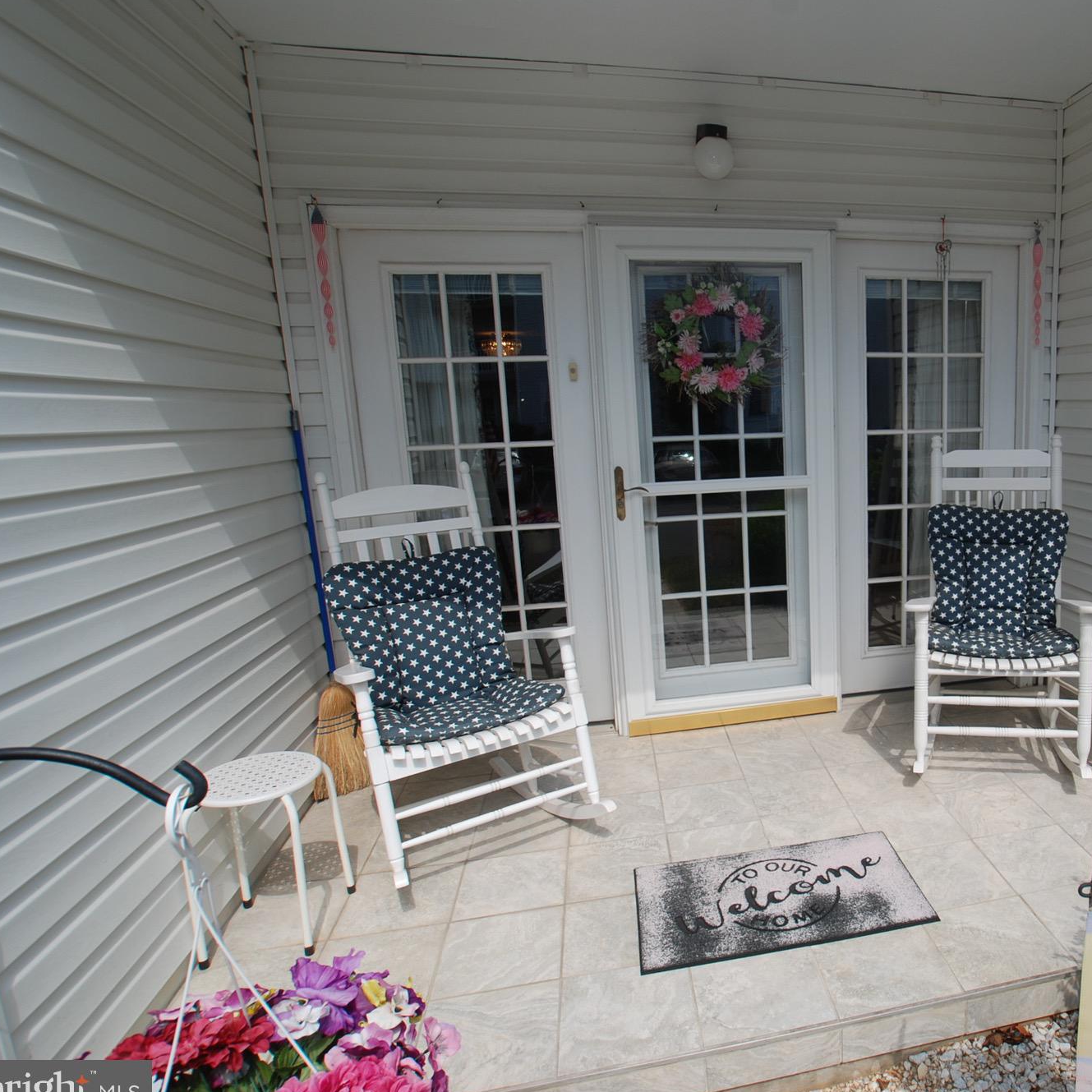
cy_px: 555
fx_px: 773
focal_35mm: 22
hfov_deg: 66.4
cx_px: 810
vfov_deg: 70.5
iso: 100
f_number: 7.1
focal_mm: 11
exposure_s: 1/200
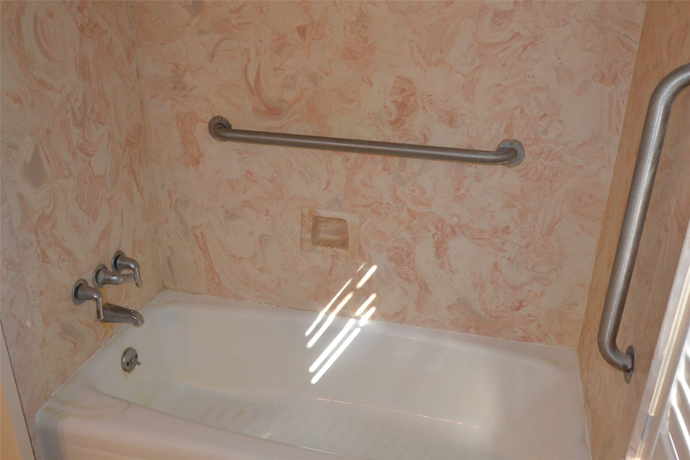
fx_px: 575
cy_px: 230
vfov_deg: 43.6
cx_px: 345
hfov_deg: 61.9
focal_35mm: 30
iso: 400
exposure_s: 1/60
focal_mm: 20
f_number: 2.5
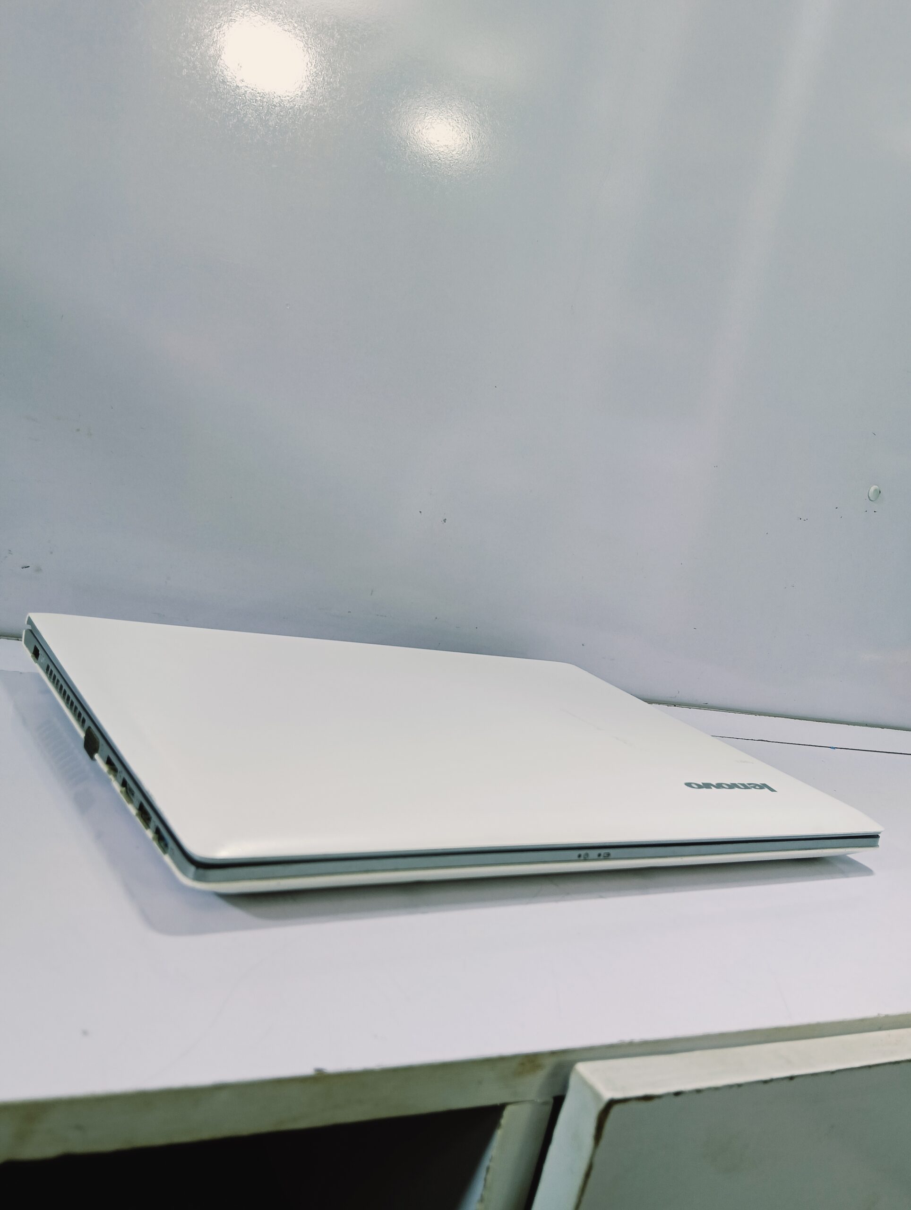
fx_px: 945
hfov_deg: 51.5
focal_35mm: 27
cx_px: 456
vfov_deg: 65.2
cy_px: 605
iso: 80
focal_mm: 3.98
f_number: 1.8
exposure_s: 1/33.3
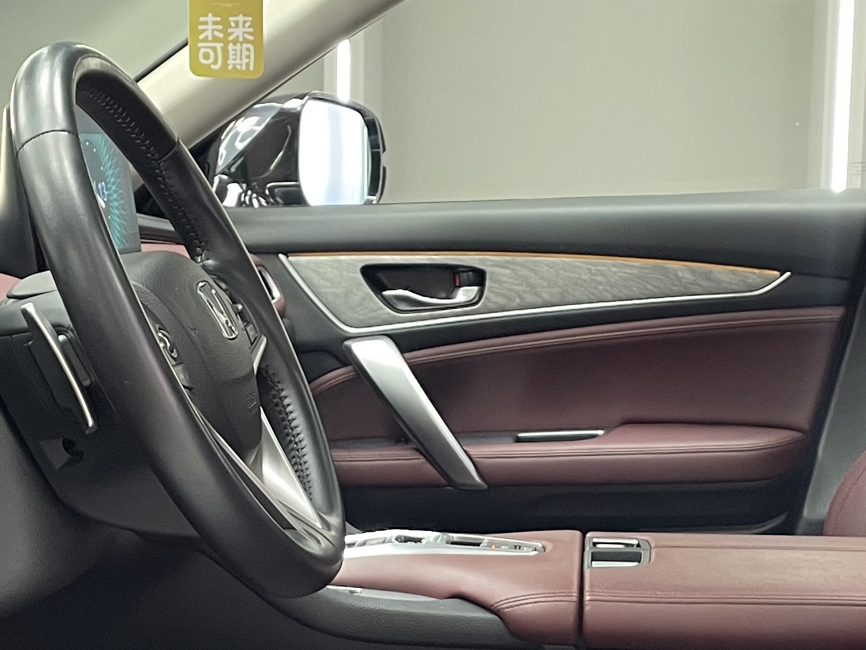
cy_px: 447
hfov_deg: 24.4
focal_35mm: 80
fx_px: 2002
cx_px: 524
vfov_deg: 18.4
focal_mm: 4.2
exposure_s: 1/50
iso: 160
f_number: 1.6
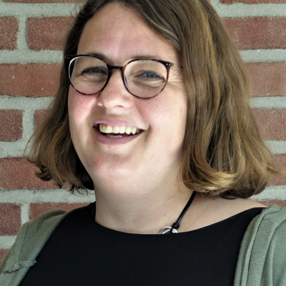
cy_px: 151
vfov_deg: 21.6
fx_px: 748
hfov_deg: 21.7
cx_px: 142
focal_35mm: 80
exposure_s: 1/80
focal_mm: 22.77
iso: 125
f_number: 3.2
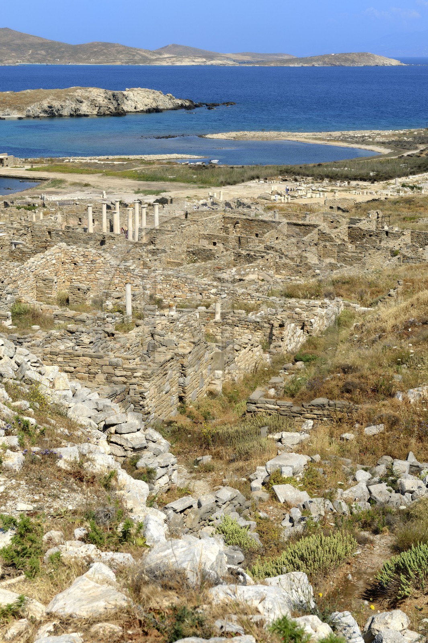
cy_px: 322
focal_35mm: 62
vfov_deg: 32.4
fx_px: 1107
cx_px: 214
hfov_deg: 21.9
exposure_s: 1/320
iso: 200
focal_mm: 62
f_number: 11
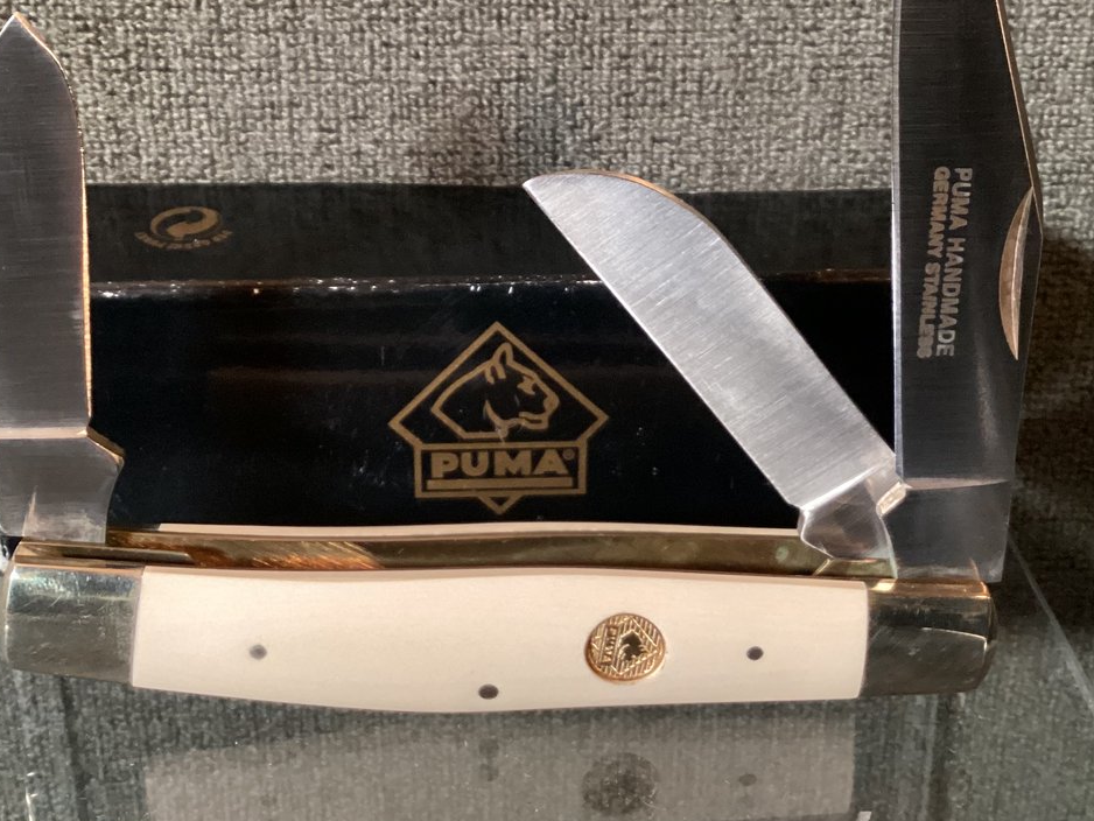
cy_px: 242
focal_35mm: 50
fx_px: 1581
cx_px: 549
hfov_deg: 38.2
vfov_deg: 28.8
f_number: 2.4
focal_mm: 3.3
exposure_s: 1/30
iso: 400
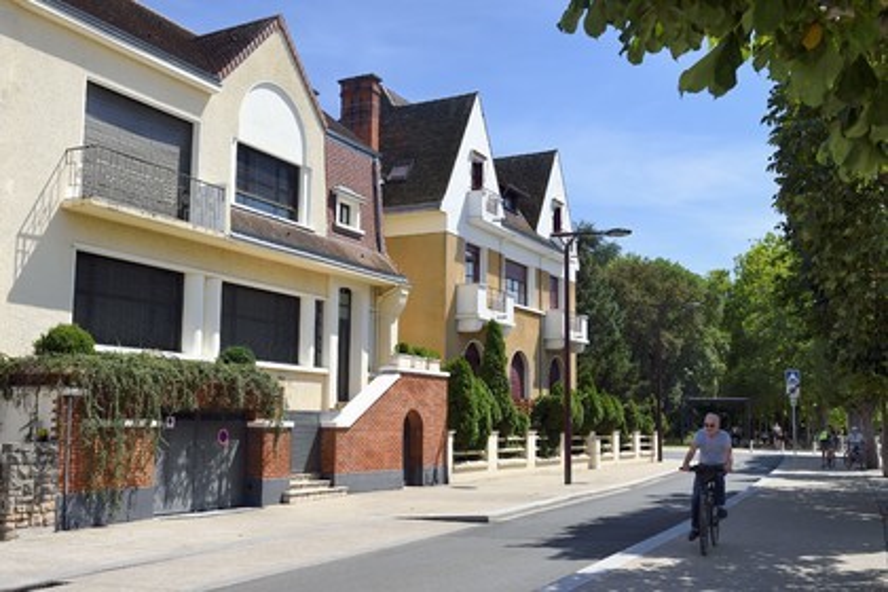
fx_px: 863
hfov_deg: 54.4
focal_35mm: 35
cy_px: 296
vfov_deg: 37.9
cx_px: 444
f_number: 10
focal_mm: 35
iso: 200
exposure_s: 1/400
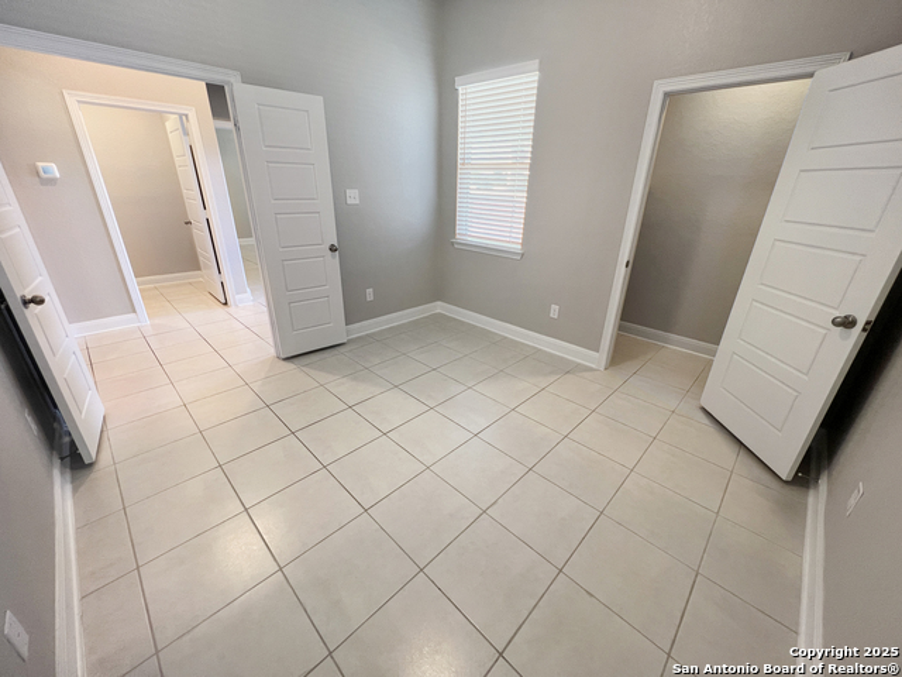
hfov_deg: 106.2
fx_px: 339
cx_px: 451
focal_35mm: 13
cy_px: 338
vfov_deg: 89.9
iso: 200
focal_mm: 1.57
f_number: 1.8
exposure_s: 1/60
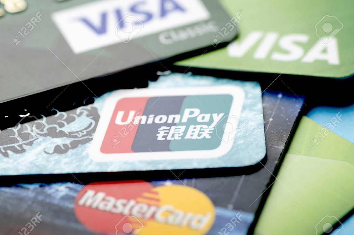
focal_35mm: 135
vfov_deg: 10.1
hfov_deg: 15.2
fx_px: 1325
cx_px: 177
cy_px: 118
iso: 100
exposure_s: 1/200
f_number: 10
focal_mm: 90
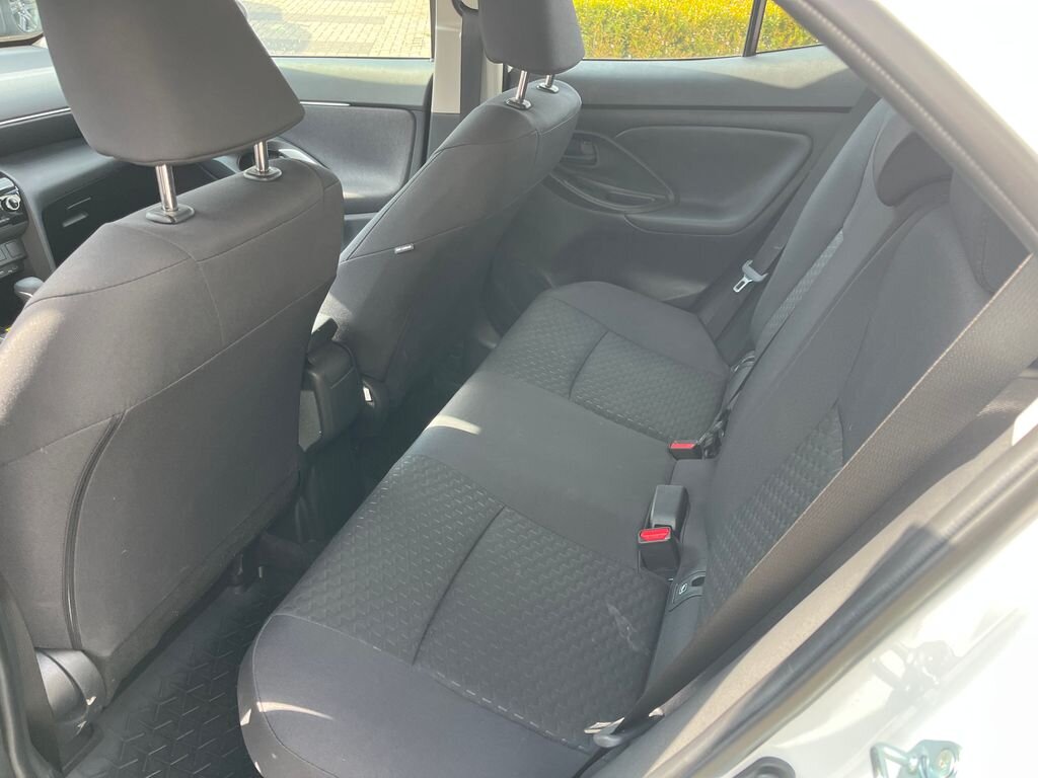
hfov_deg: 67.3
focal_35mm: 26
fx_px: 780
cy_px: 389
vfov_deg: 53.1
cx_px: 519
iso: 64
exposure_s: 1/124
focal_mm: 5.1
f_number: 1.6
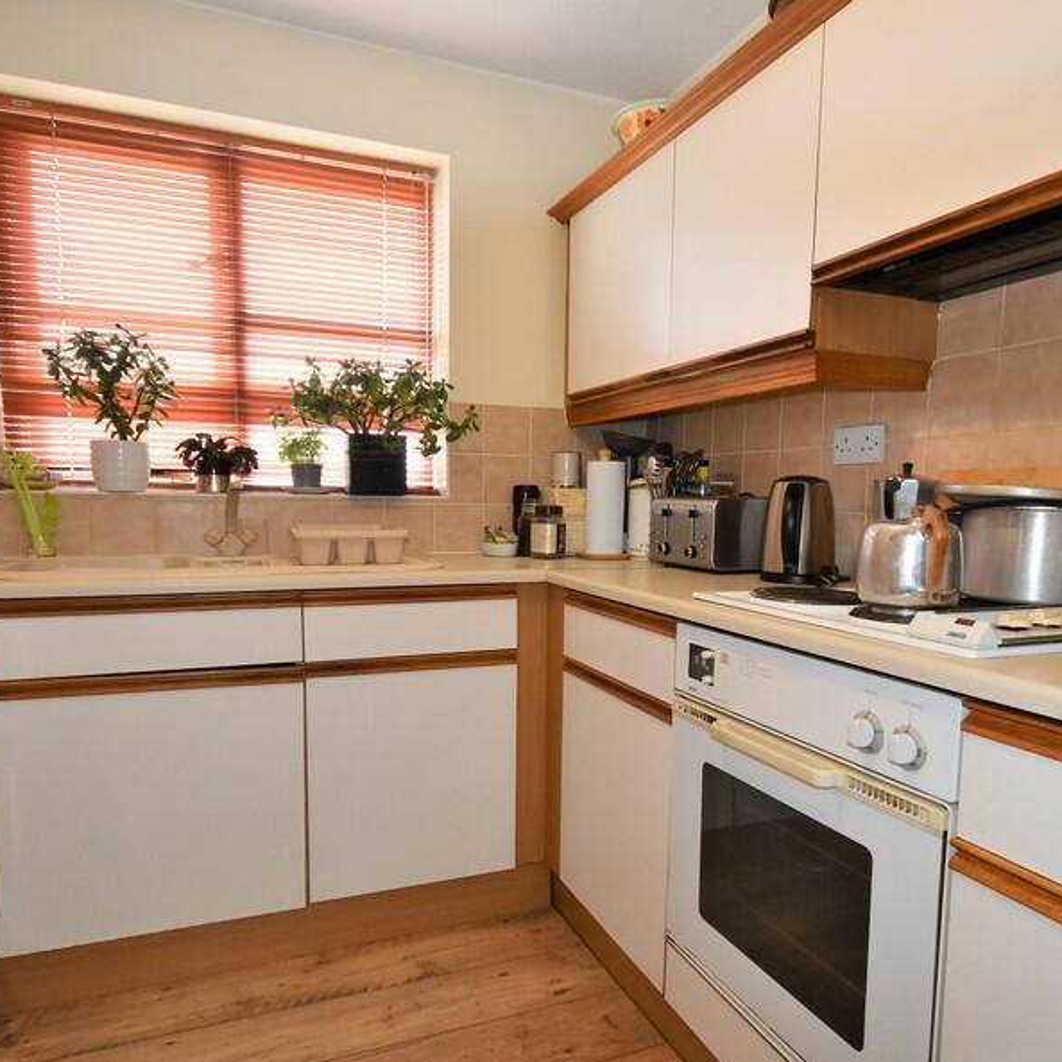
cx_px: 548
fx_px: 764
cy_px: 583
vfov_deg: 69.5
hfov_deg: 69.6
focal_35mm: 22
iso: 800
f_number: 5
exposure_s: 1/100
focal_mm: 10
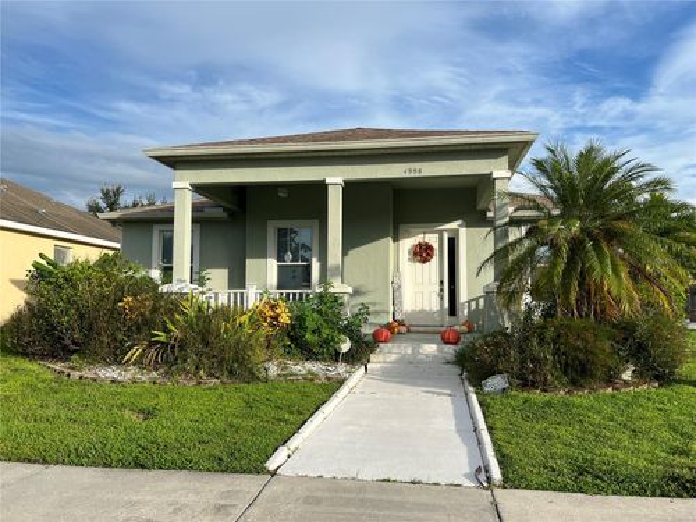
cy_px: 261
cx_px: 348
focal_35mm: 26
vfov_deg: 53.1
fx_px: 523
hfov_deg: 67.3
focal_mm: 5.7
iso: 50
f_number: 1.5
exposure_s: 1/3831
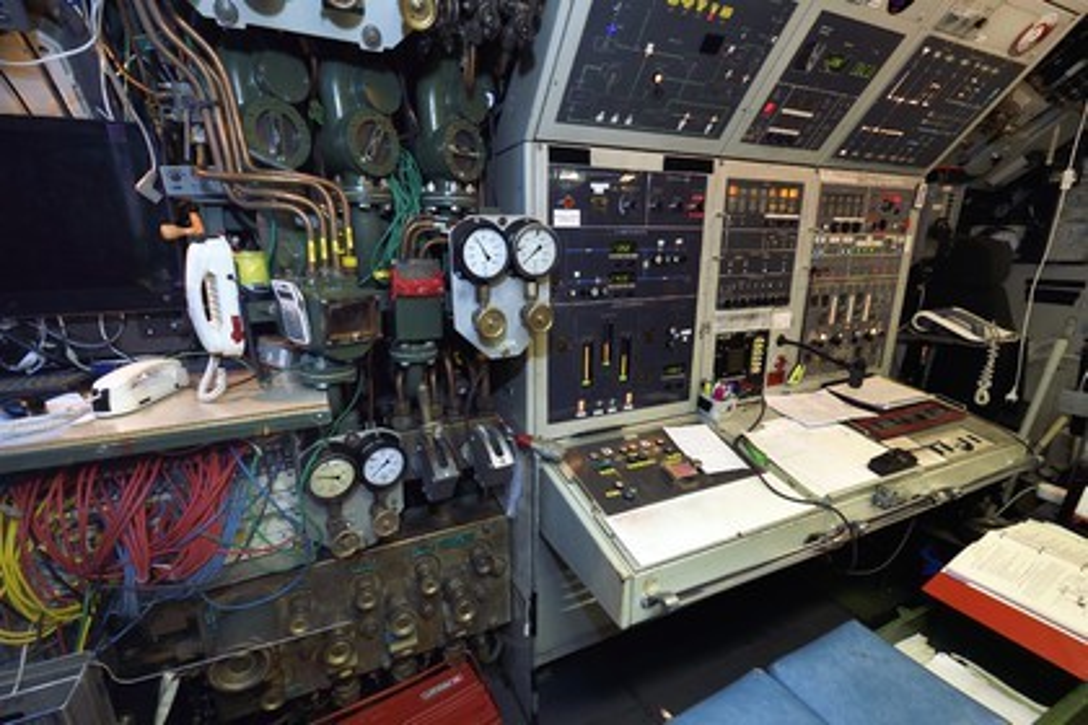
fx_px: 453
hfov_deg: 100.4
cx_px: 544
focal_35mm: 15
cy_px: 362
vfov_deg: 77.3
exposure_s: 1/15
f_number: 8
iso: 1000
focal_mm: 15
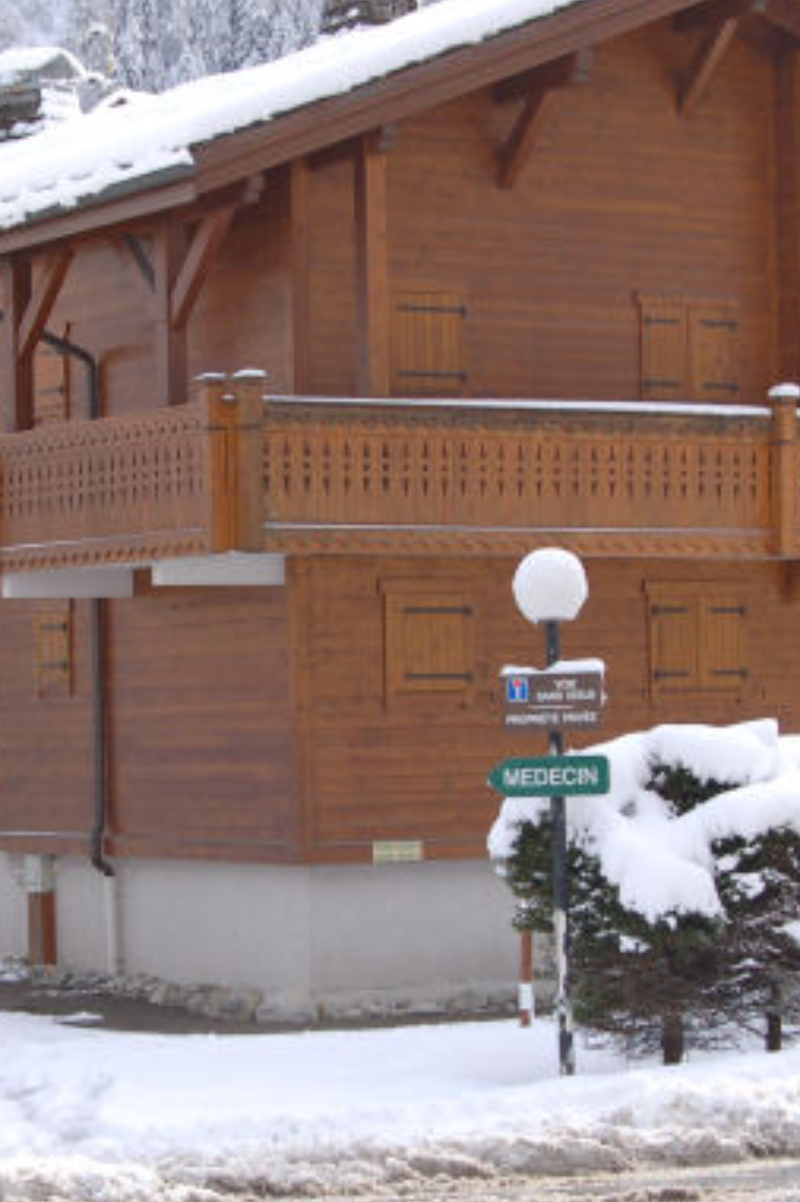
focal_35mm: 105
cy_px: 599
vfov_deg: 19.5
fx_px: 3503
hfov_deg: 13.0
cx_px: 304
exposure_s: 1/320
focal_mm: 38
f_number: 6.3
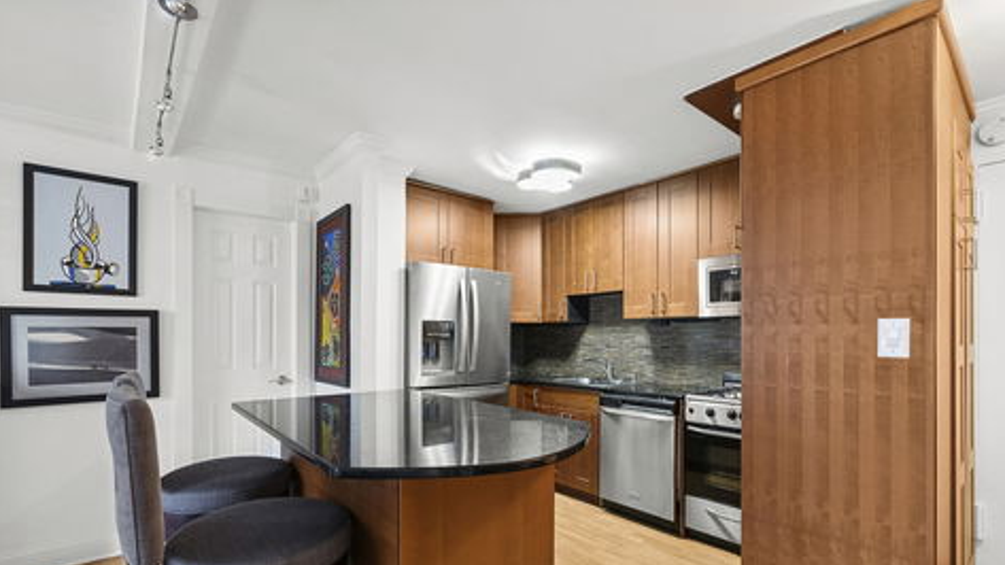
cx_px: 502
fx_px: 453
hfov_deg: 95.9
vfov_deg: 63.4
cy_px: 336
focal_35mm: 17
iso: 1600
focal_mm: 16
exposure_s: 1/2.5
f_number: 14
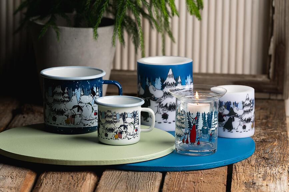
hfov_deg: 11.3
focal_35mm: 182
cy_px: 96
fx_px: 1461
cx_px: 144
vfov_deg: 7.5
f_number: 8
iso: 400
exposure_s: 1/160
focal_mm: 182
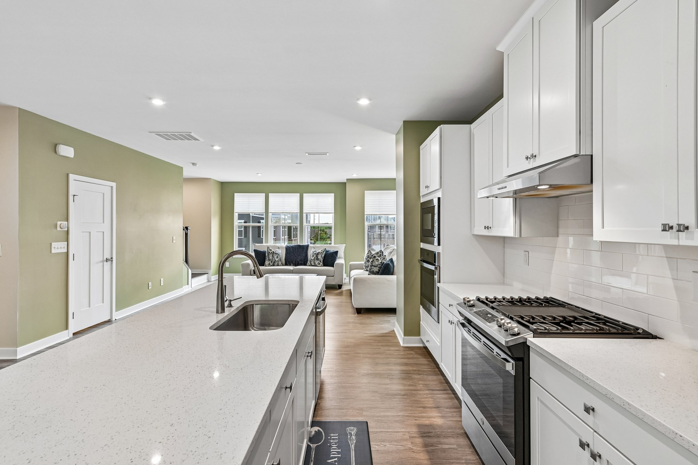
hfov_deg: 93.3
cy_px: 232
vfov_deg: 70.4
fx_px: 330
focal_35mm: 17
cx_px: 349
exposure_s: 1/20
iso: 180
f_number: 8
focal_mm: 17
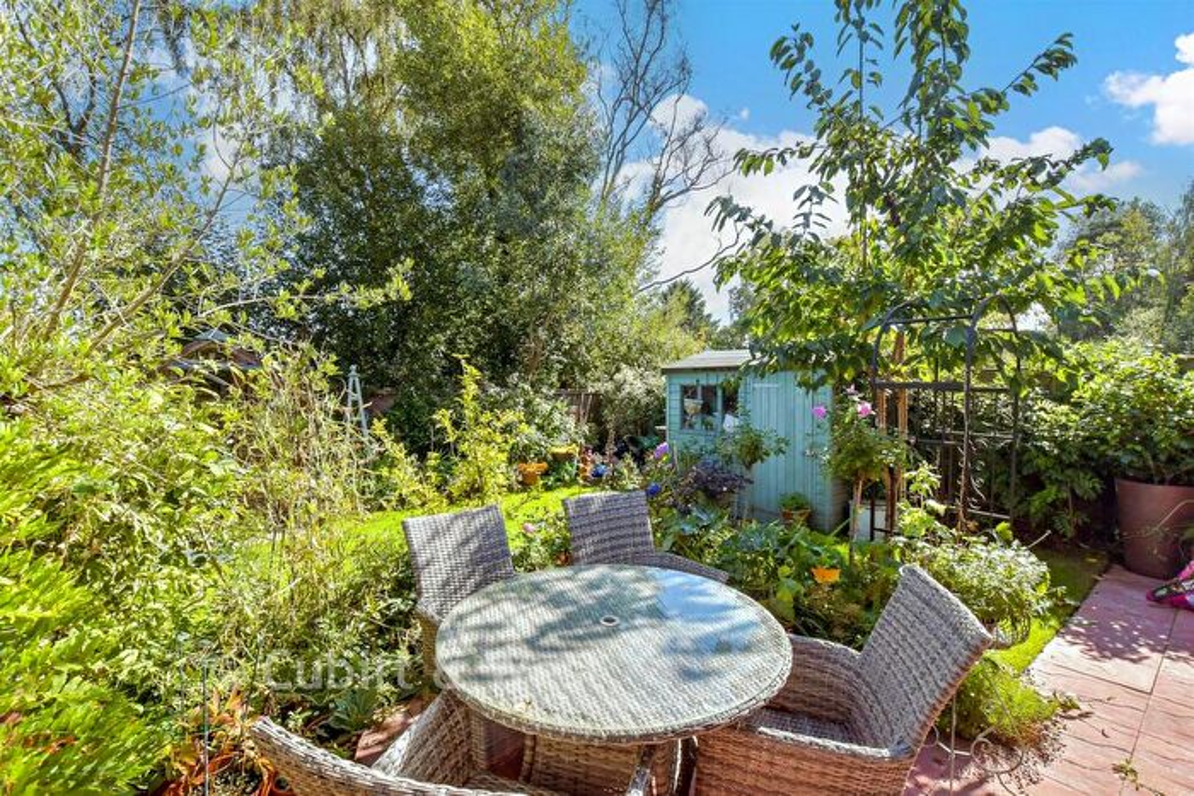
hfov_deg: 100.4
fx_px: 498
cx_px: 597
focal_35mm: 15
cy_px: 398
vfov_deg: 77.4
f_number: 8
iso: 500
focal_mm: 10
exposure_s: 1/500
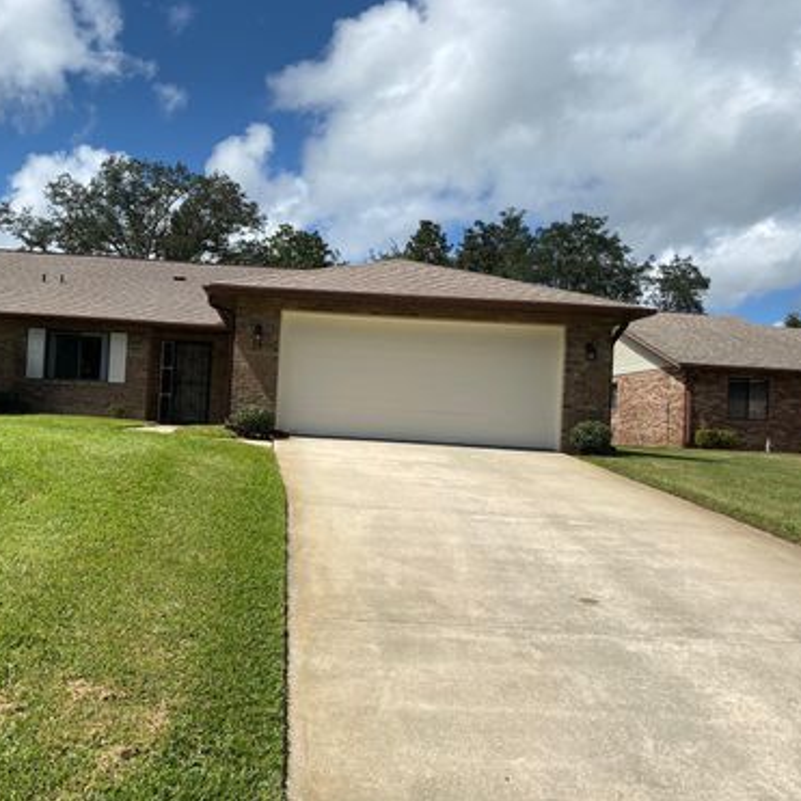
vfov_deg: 52.5
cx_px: 302
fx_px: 812
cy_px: 400
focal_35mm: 31
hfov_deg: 52.0
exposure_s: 1/4630
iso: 32
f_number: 1.8
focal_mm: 4.25
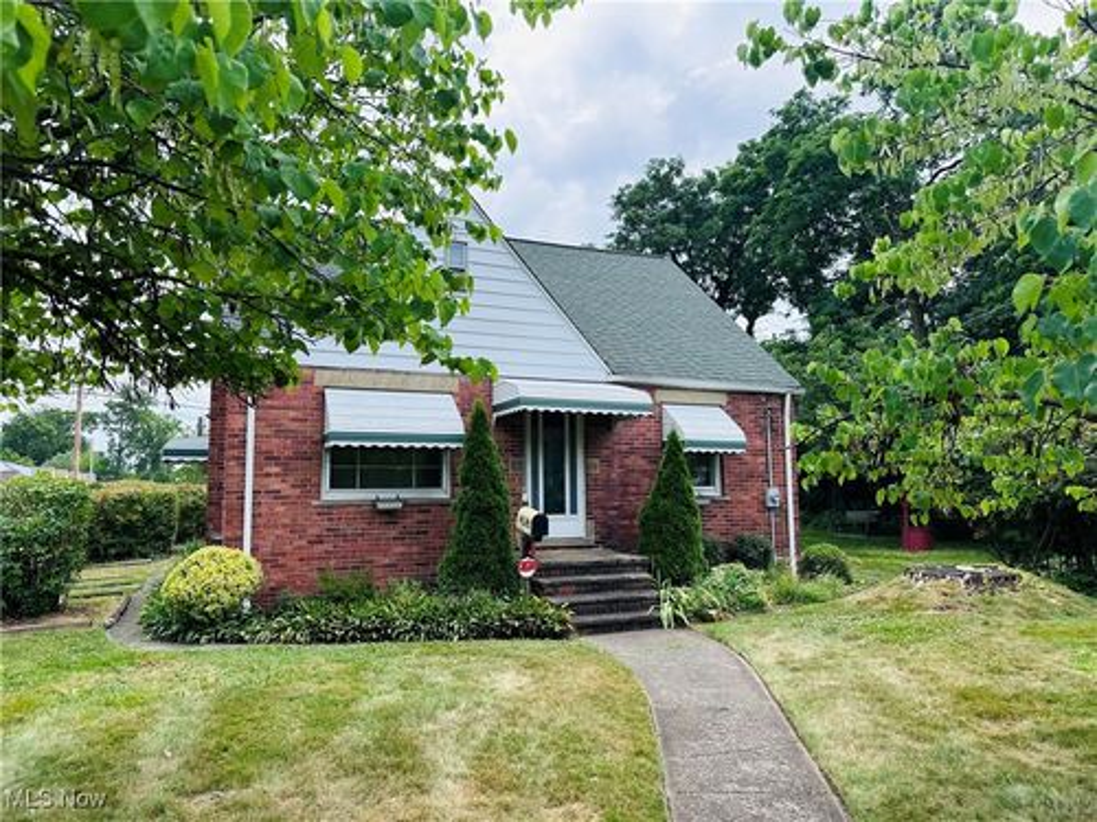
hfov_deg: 71.6
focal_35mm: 24
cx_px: 548
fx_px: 761
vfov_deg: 56.8
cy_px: 411
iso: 80
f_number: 1.78
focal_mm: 6.86
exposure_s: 1/1988
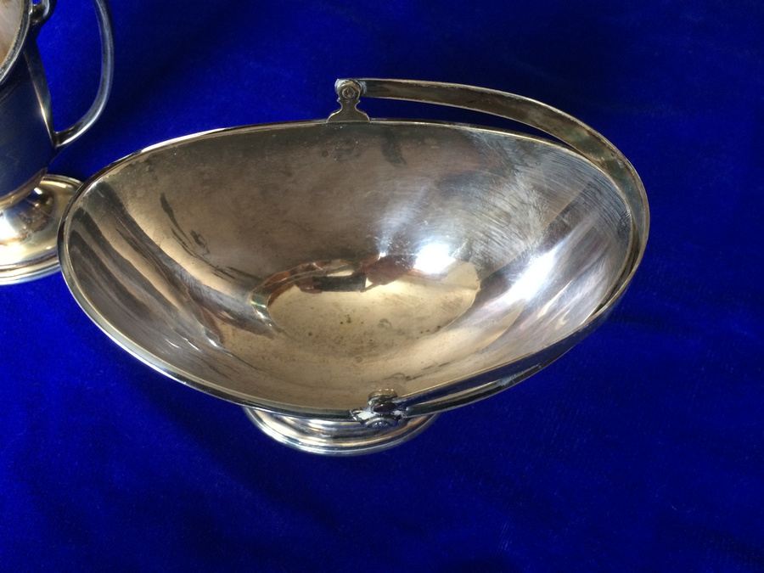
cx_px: 382
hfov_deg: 60.0
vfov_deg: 46.8
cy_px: 286
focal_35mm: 30
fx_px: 662
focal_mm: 4.12
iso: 160
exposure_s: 1/30
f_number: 2.2
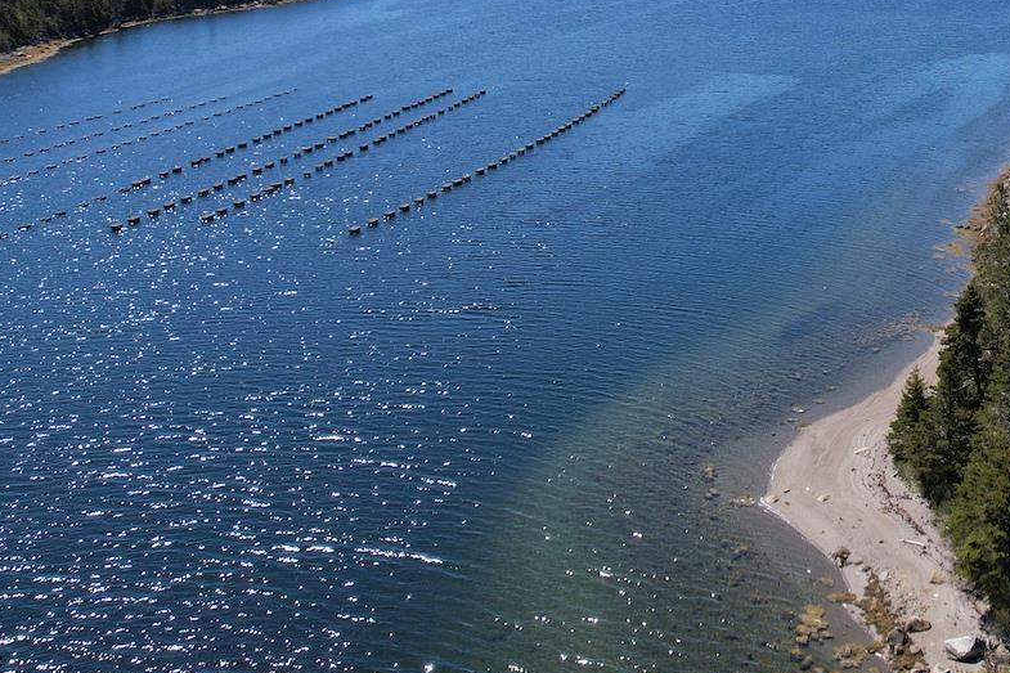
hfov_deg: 40.6
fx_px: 1290
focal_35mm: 46
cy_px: 17
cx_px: 839
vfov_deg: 27.7
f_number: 2.8
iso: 130
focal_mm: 8.38
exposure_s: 1/2000
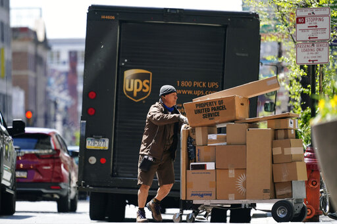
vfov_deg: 3.4
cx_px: 168
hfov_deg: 5.2
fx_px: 3743
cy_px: 112
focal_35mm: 400
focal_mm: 400
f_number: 5.6
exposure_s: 1/1600
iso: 800
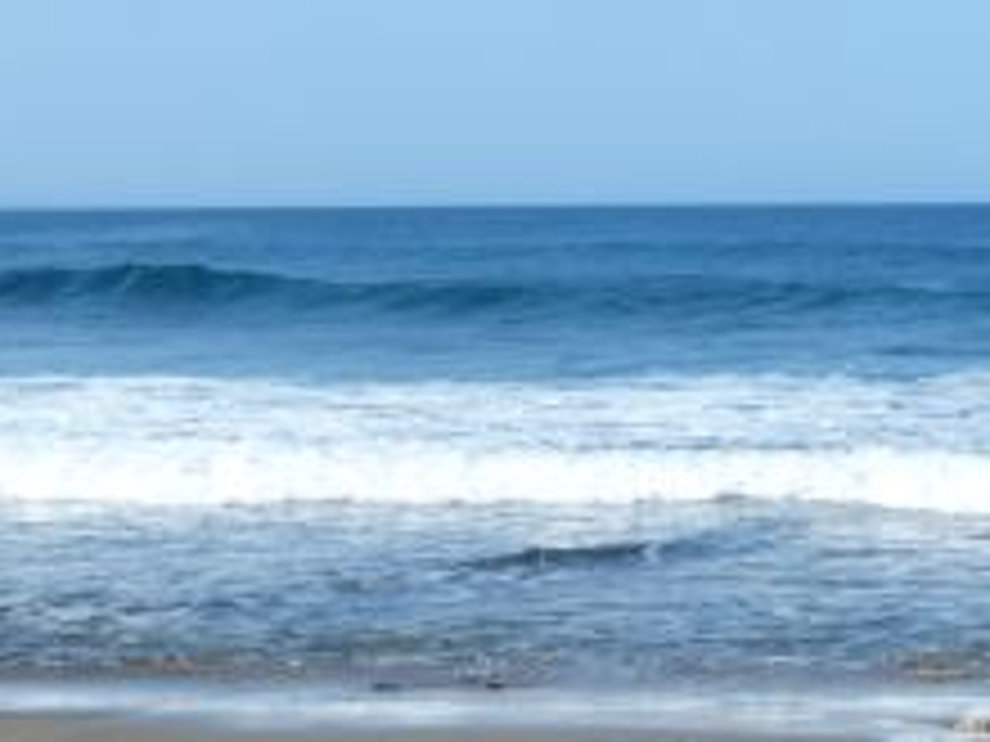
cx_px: 891
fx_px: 2860
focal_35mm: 100
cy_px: 771
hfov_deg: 19.3
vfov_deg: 14.5
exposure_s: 1/1000
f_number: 4
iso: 100
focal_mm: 7.8
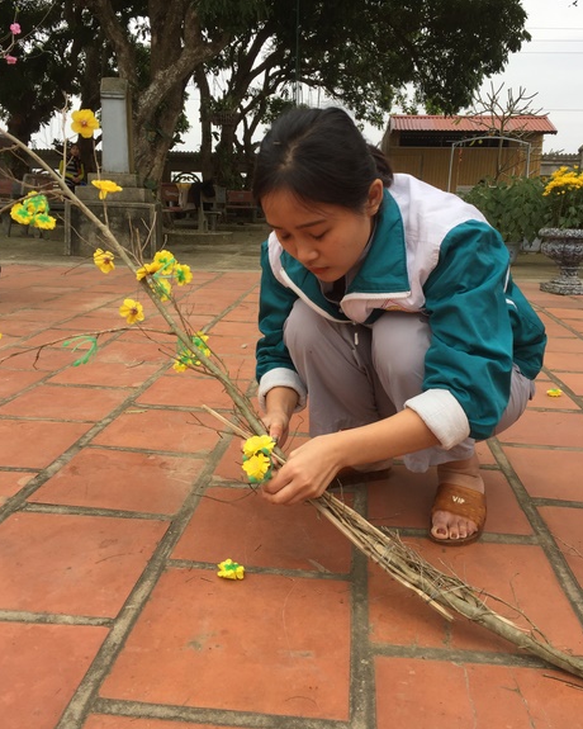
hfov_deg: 45.8
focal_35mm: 32
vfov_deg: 55.6
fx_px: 690
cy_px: 350
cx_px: 289
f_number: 2.2
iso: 32
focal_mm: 4.15
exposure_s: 1/395
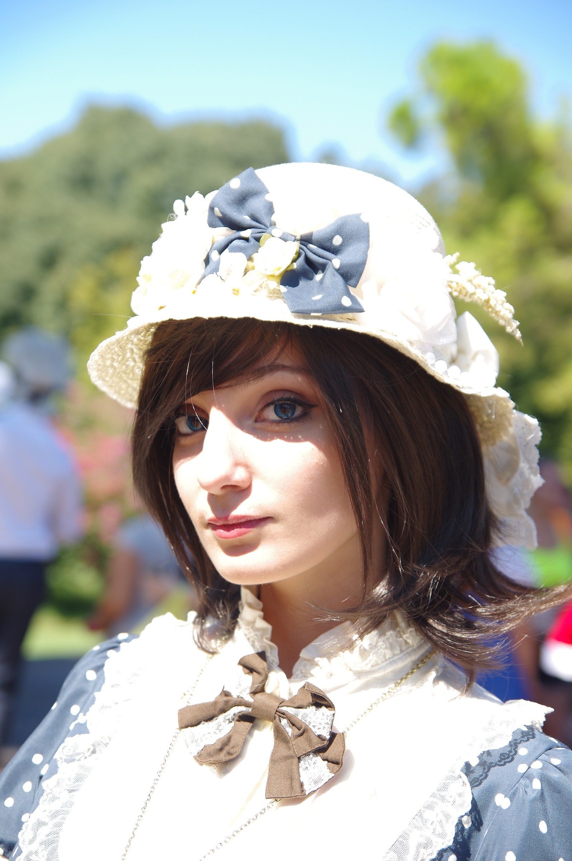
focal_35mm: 75
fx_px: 1791
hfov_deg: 18.1
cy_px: 430
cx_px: 286
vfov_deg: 27.0
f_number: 2.8
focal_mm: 50
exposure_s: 1/160
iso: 100
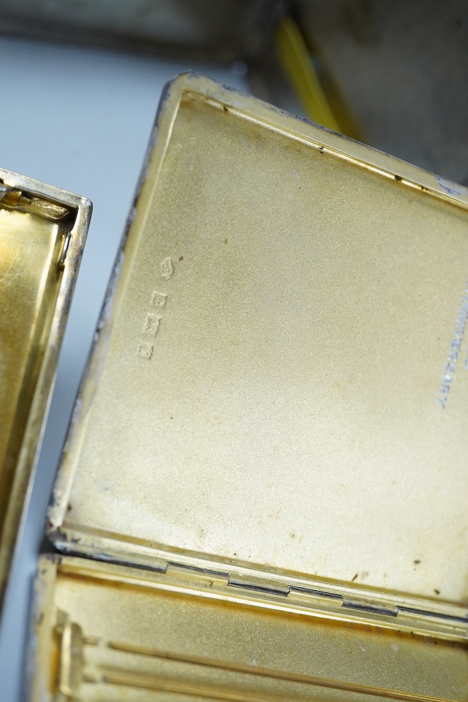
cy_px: 354
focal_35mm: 46
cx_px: 231
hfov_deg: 29.2
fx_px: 897
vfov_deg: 42.7
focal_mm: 30
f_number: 7.1
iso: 2500
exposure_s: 1/400
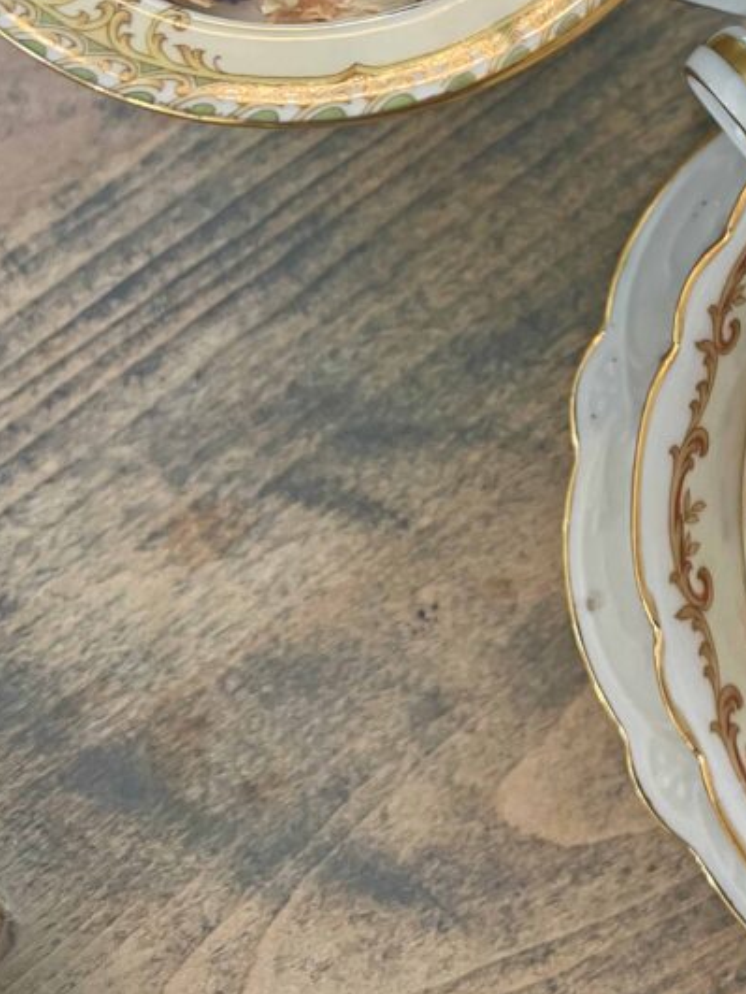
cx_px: 647
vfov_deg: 35.9
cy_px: 103
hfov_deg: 28.2
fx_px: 1437
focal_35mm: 50
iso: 160
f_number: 1.5
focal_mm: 5.7
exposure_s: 1/60
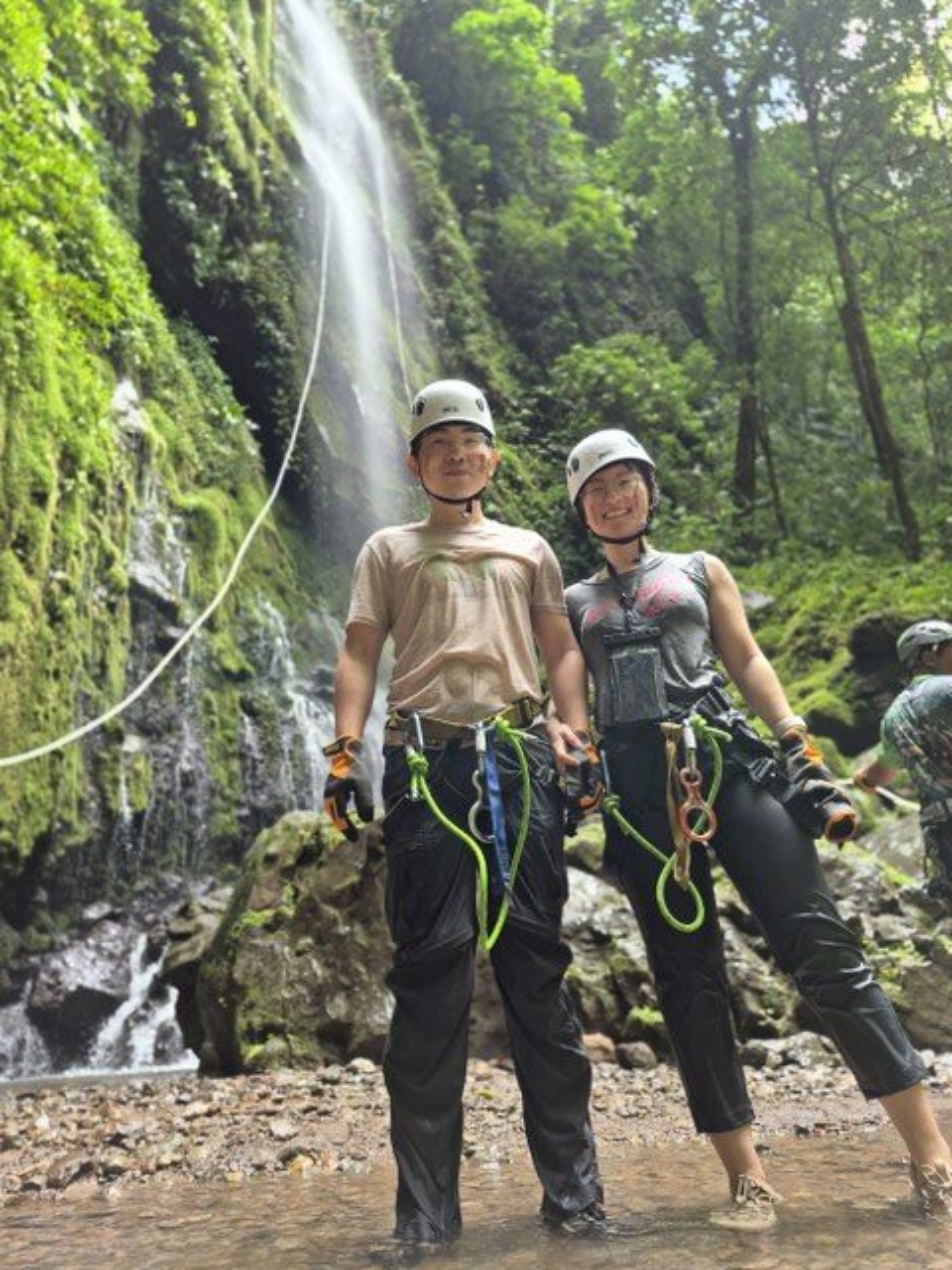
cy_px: 635
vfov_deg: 73.9
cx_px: 476
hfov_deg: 58.9
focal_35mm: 23
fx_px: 843
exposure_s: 1/120
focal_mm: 5.4
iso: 100
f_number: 1.8
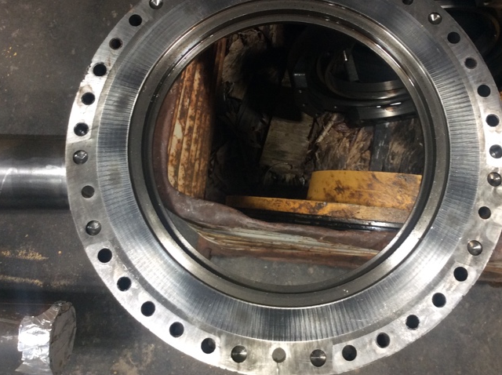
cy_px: 147
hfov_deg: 46.8
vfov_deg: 35.7
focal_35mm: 40
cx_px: 280
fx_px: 579
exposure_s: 1/24
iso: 64
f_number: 2.4
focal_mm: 3.3
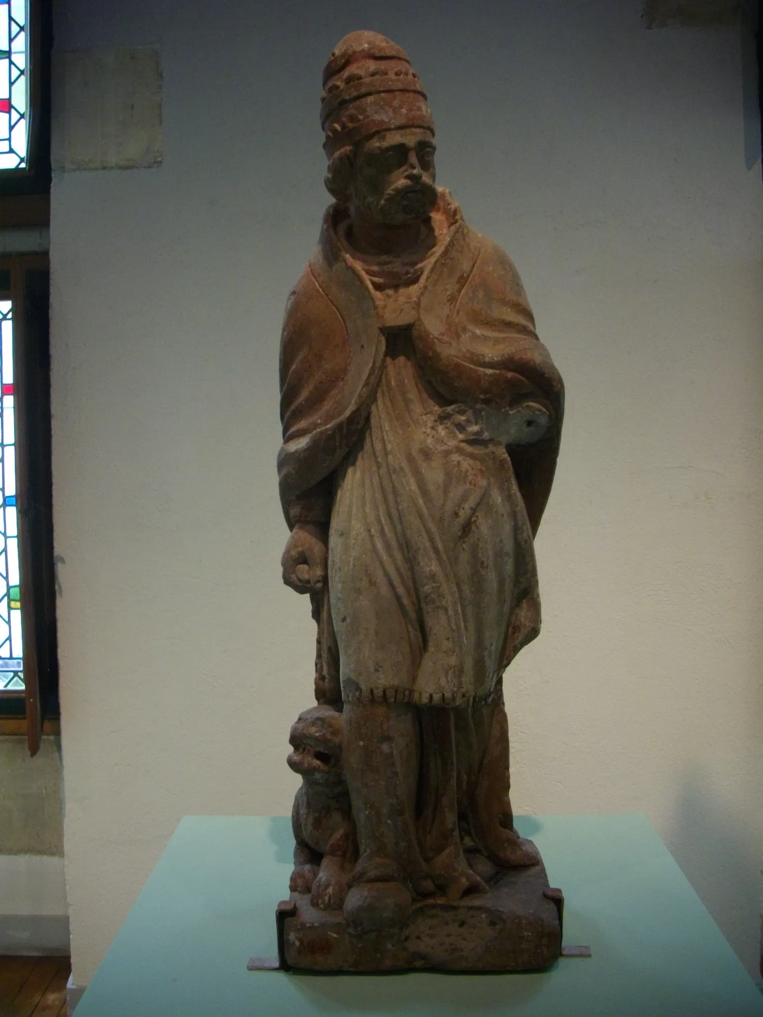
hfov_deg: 38.7
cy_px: 508
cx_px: 382
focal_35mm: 37
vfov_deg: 50.1
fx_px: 1087
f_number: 2.8
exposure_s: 1/60
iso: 200
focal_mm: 6.2
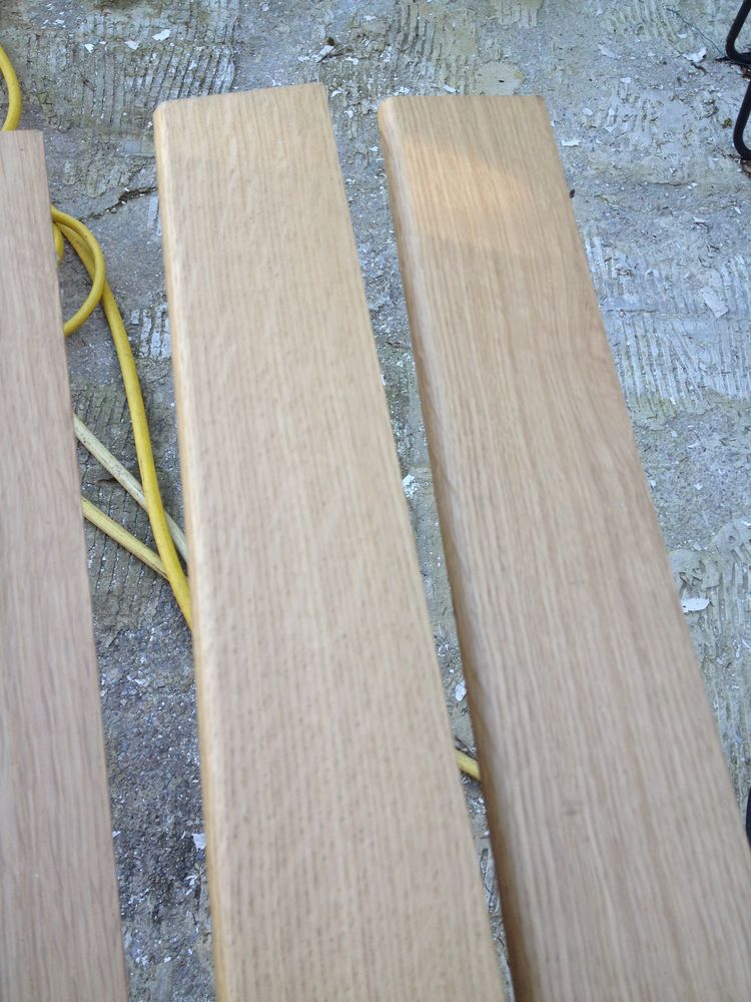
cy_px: 501
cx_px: 376
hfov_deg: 40.7
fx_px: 1012
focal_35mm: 35
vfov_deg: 52.6
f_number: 2.4
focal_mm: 4.28
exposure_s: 1/149
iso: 50
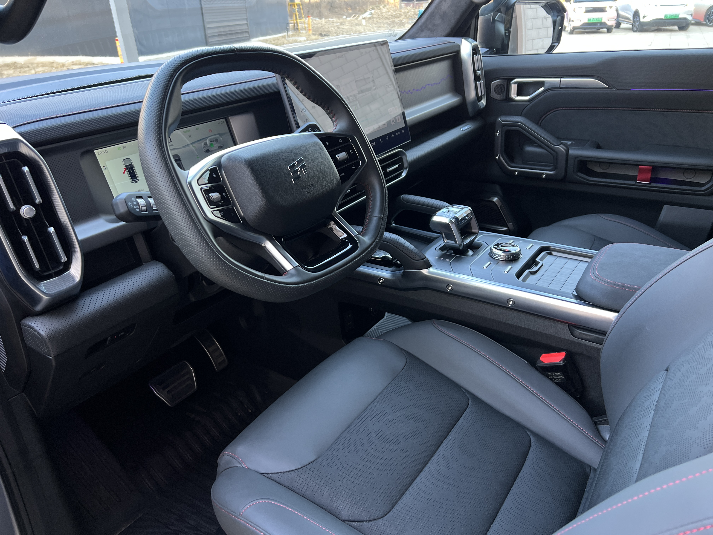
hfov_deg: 67.3
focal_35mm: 26
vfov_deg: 53.1
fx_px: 536
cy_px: 268
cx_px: 356
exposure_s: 1/105
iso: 125
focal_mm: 5.7
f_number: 1.5
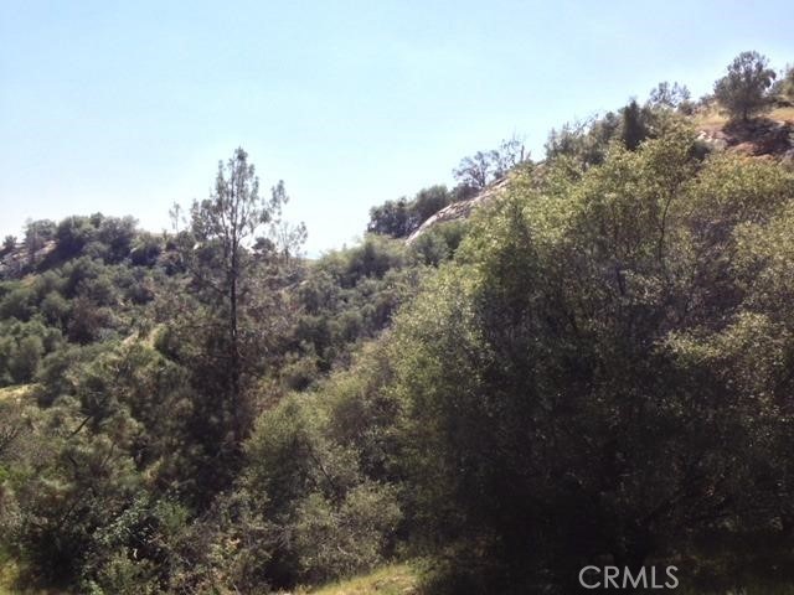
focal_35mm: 33
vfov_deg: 42.9
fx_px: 757
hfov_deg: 55.4
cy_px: 298
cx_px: 397
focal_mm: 4.13
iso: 50
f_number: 2.4
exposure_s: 1/2710
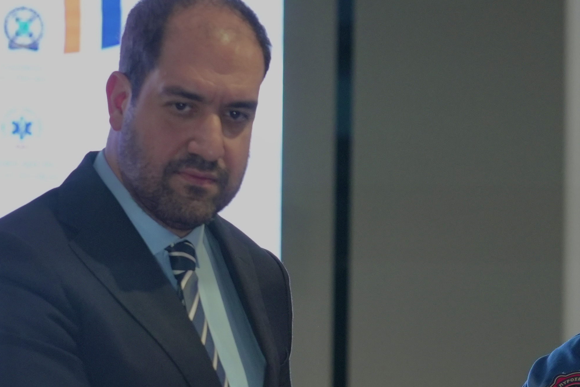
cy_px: 244
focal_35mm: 156
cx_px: 449
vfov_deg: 8.8
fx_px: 2515
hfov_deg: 13.1
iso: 2500
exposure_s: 1/500
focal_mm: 73
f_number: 4
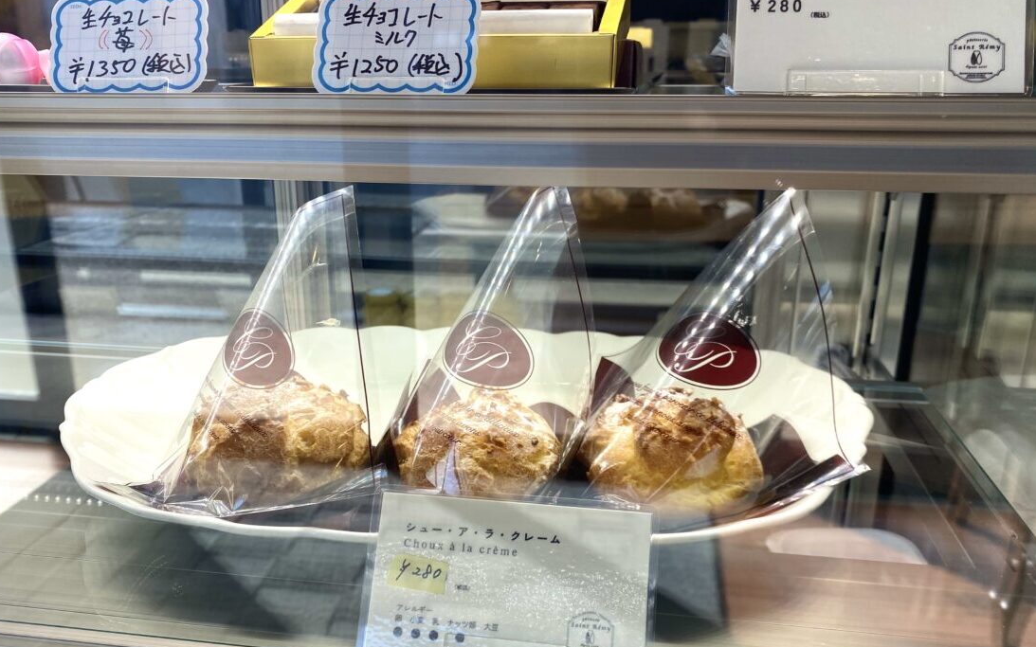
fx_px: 791
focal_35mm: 28
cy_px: 329
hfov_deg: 66.5
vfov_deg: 44.5
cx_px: 513
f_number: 1.8
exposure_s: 1/693
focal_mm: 4.25
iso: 32
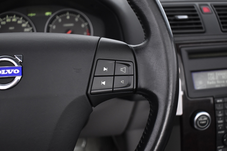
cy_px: 76
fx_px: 255
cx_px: 114
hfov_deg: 47.9
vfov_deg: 33.0
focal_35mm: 40
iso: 2200
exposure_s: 1/40
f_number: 4
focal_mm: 27
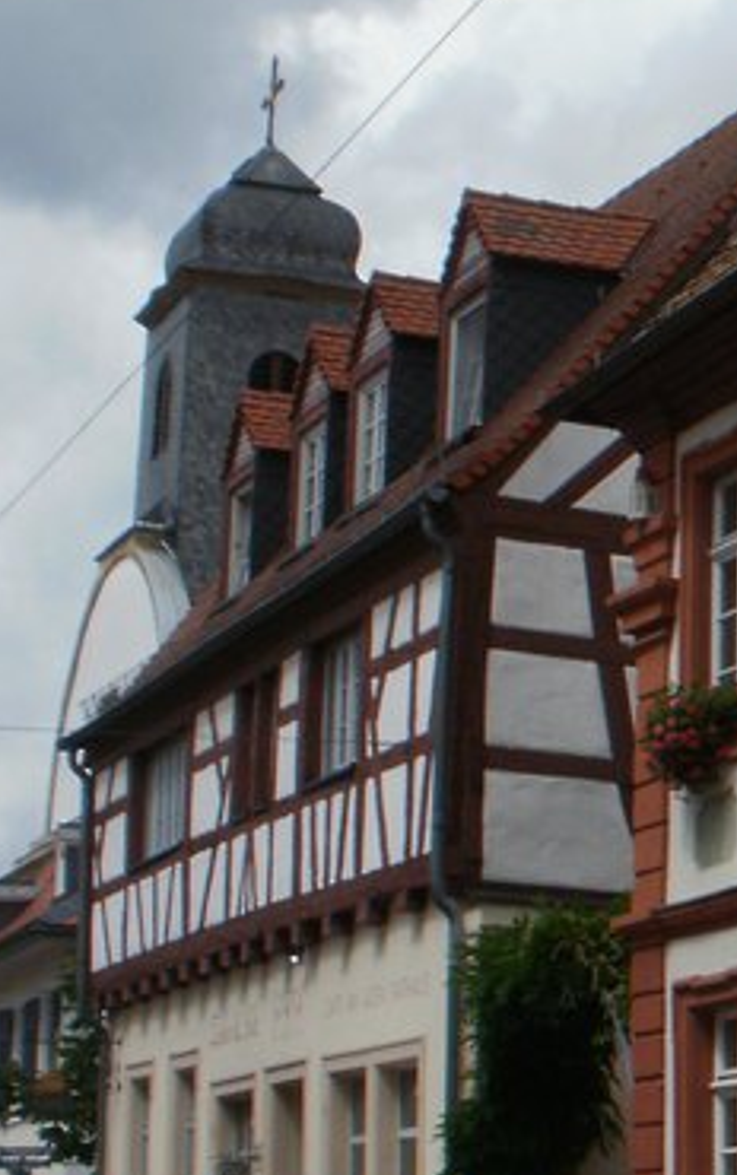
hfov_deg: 11.7
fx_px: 3302
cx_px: 1360
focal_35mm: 103
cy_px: 686
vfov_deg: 20.2
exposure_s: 1/640
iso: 100
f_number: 5.6
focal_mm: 6.3
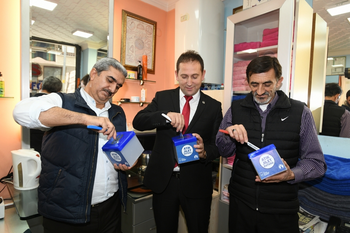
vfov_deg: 57.2
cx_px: 175
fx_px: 214
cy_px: 116
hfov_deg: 78.6
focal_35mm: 22
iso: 640
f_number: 4.5
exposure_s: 1/125
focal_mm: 22
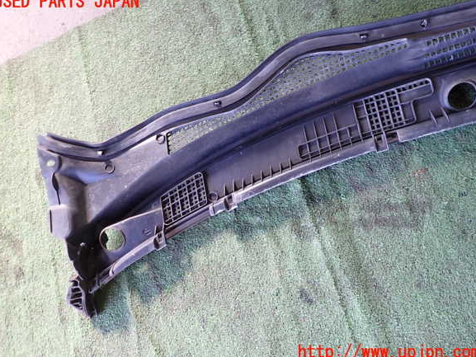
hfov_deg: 67.3
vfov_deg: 53.1
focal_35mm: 26
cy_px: 177
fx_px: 358
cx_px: 237
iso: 200
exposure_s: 1/50
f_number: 2
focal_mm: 4.5
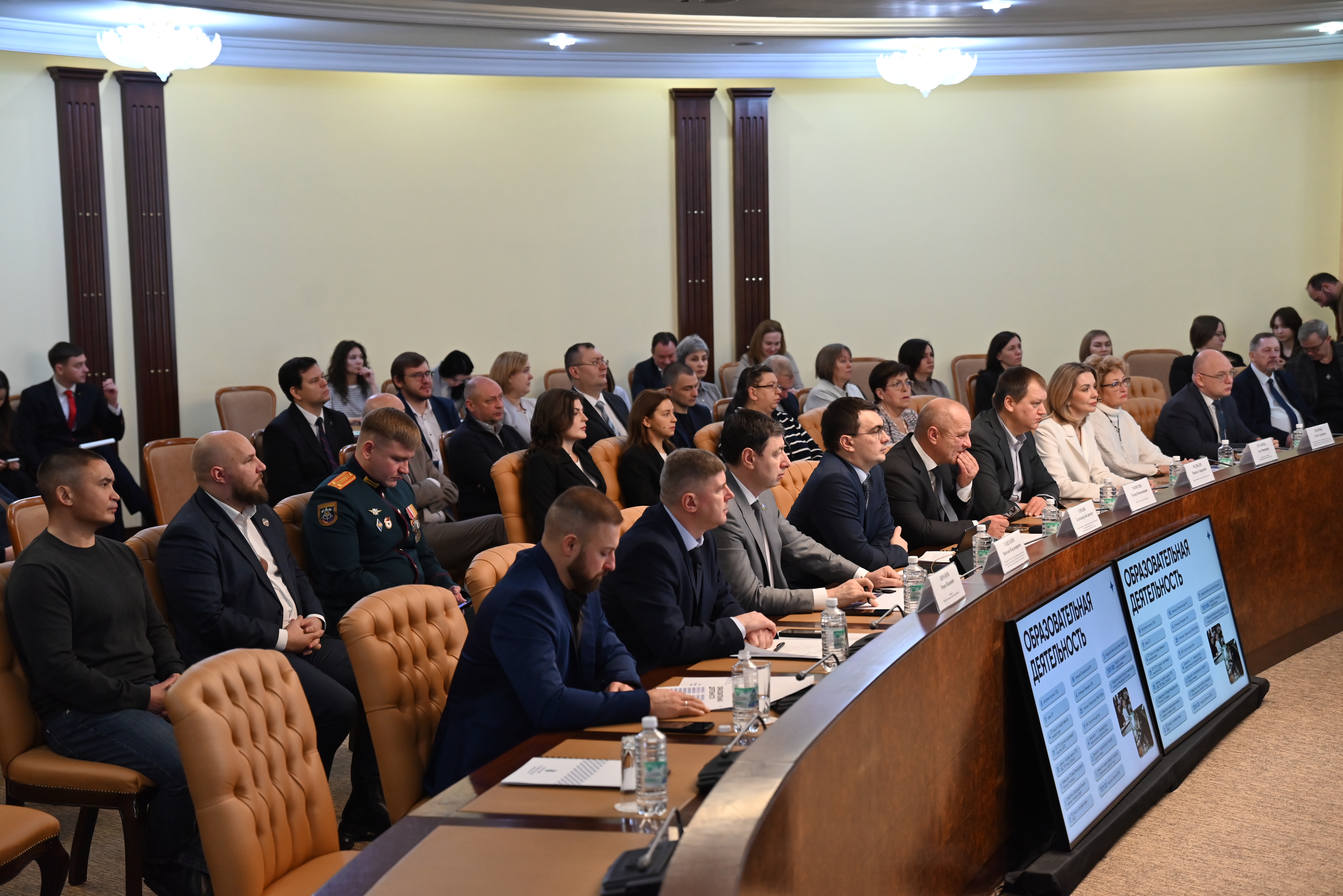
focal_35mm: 60
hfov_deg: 33.4
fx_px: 2239
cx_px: 672
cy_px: 448
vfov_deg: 22.6
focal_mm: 60
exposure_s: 1/125
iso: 1400
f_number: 3.2
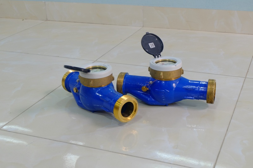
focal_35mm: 53
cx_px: 126
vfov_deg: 25.5
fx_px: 372
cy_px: 84
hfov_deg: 37.5
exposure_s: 1/30
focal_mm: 35.5
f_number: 5
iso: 640
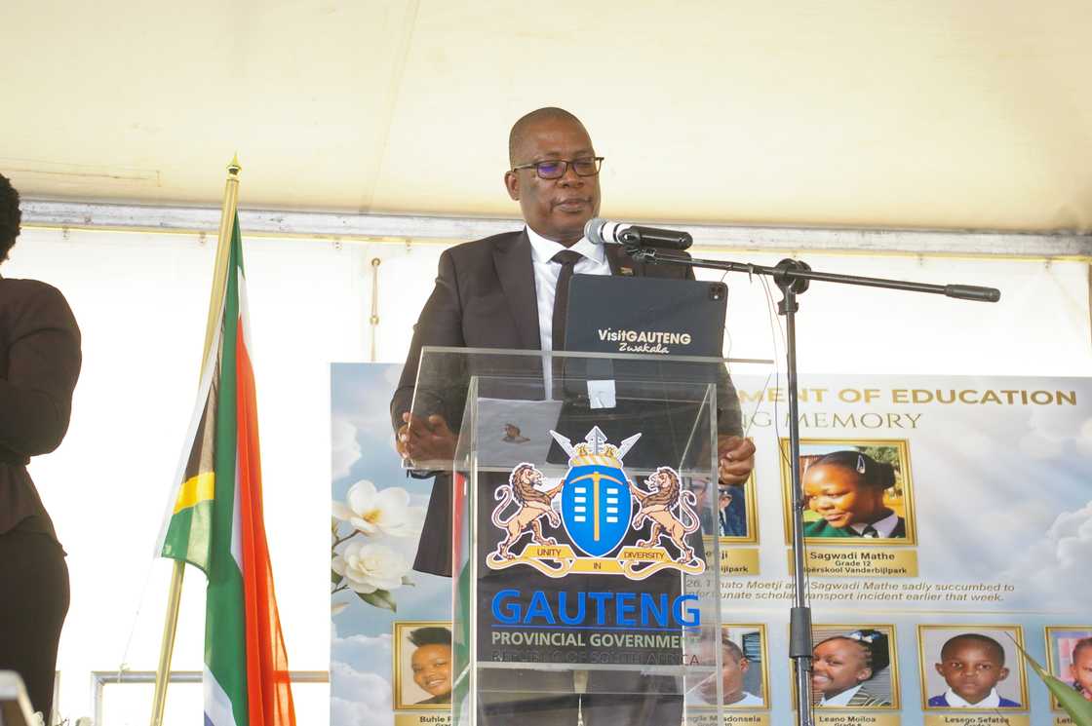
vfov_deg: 16.5
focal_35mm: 82
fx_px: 2501
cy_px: 363
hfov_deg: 24.6
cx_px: 546
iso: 800
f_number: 5.6
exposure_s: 1/45
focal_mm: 55
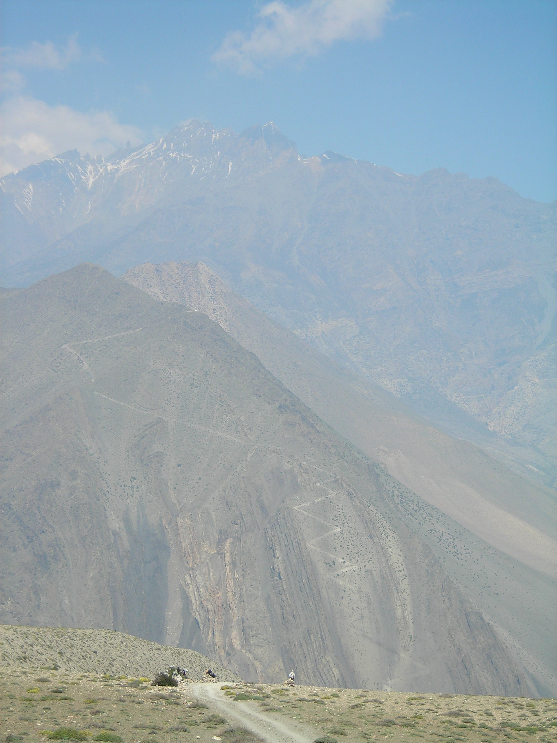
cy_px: 372
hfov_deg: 19.1
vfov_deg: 25.3
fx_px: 1652
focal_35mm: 77
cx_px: 278
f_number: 4.2
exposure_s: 1/365
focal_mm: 12.7
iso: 50
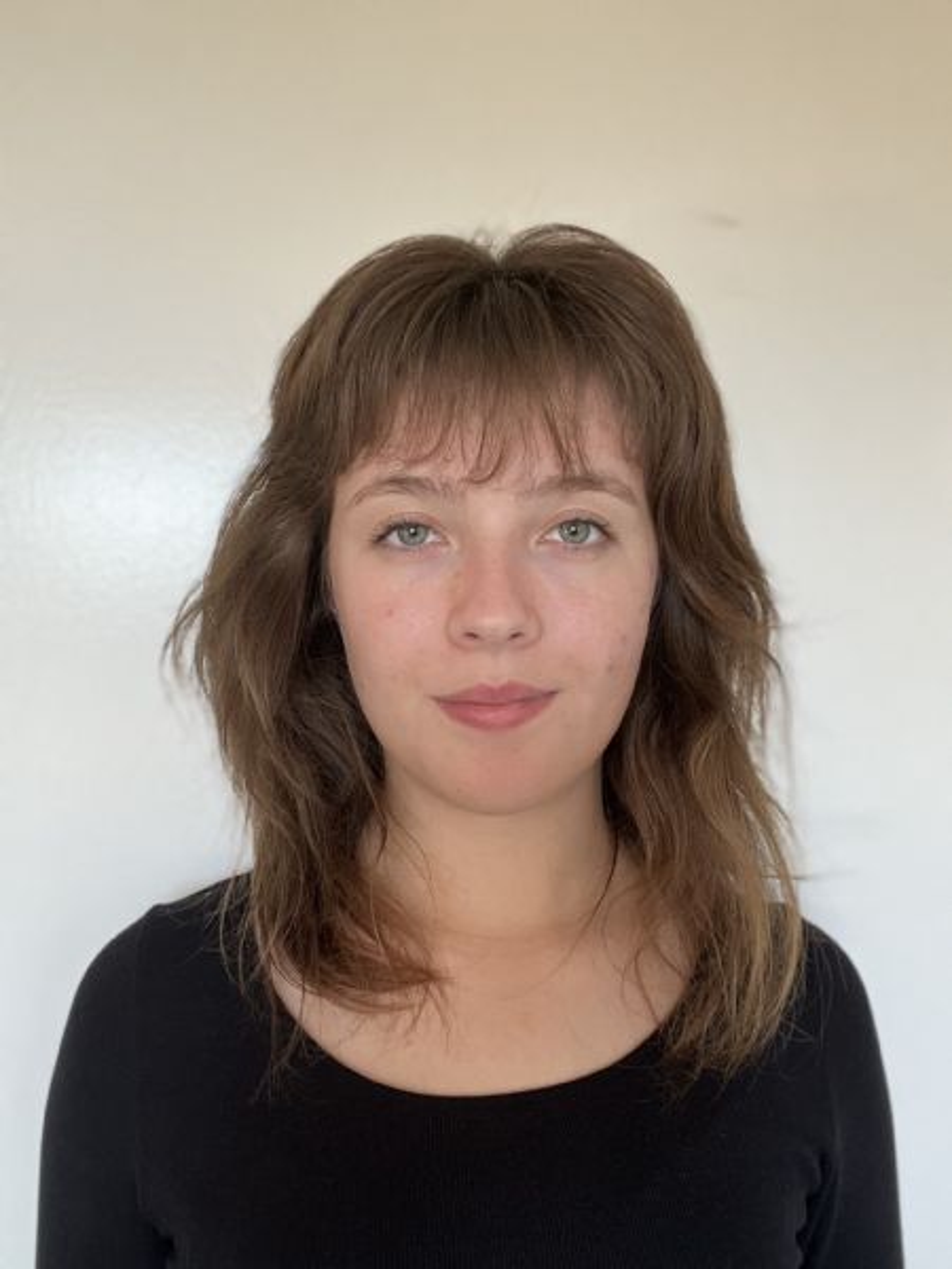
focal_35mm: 30
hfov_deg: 46.8
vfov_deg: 60.0
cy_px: 634
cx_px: 476
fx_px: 1100
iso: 200
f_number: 2.2
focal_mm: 2.71
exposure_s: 1/60
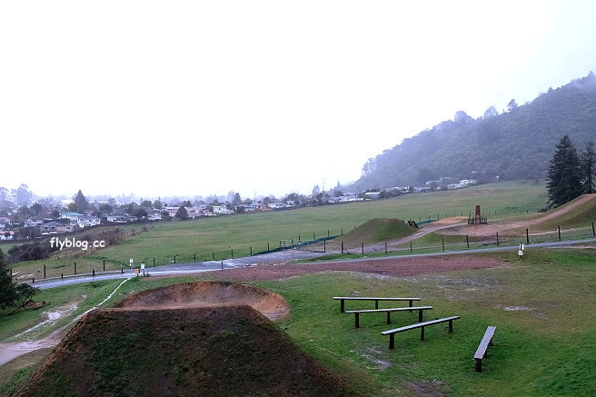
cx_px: 297
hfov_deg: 65.5
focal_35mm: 28
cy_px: 205
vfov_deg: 46.4
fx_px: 463
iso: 1600
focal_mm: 18
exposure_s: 1/160
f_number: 2.8
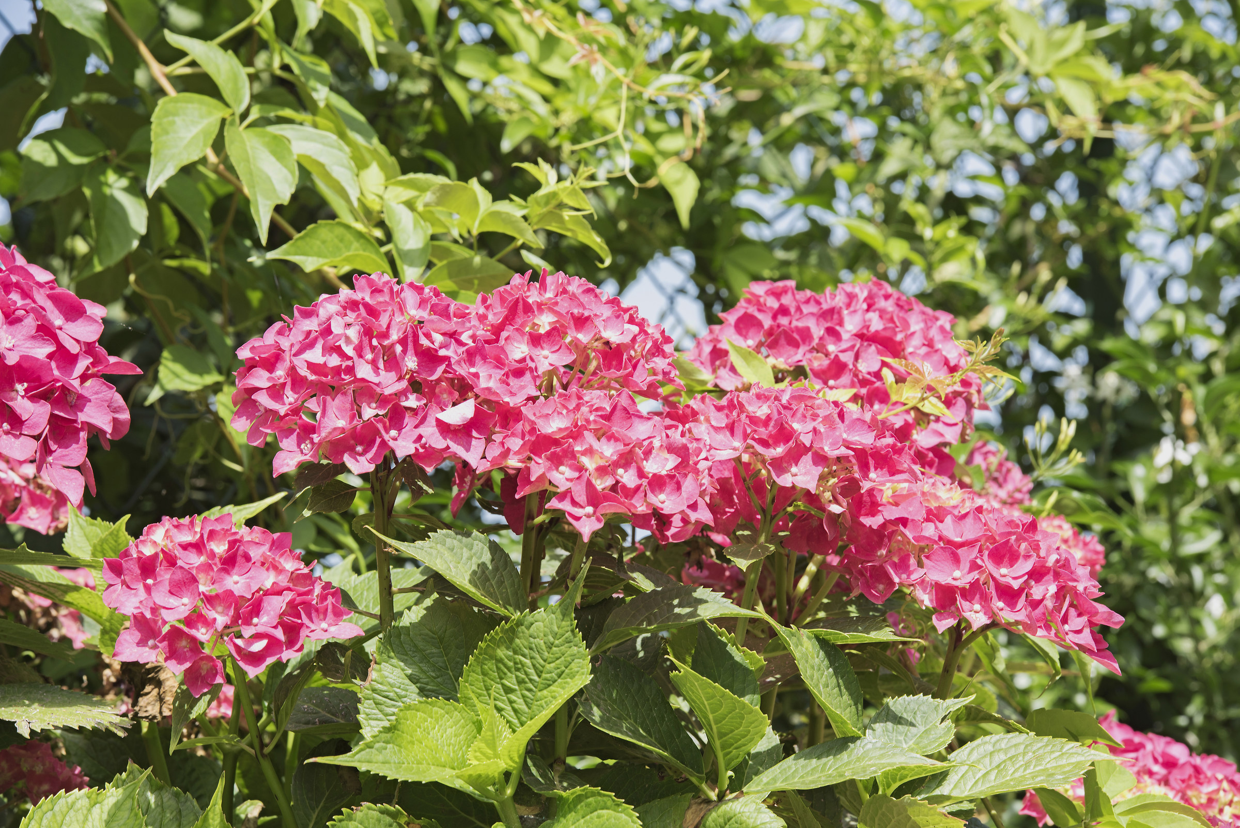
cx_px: 620
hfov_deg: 13.2
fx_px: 5341
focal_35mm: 155
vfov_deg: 8.9
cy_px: 414
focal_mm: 155
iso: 100
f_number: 14
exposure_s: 1/60
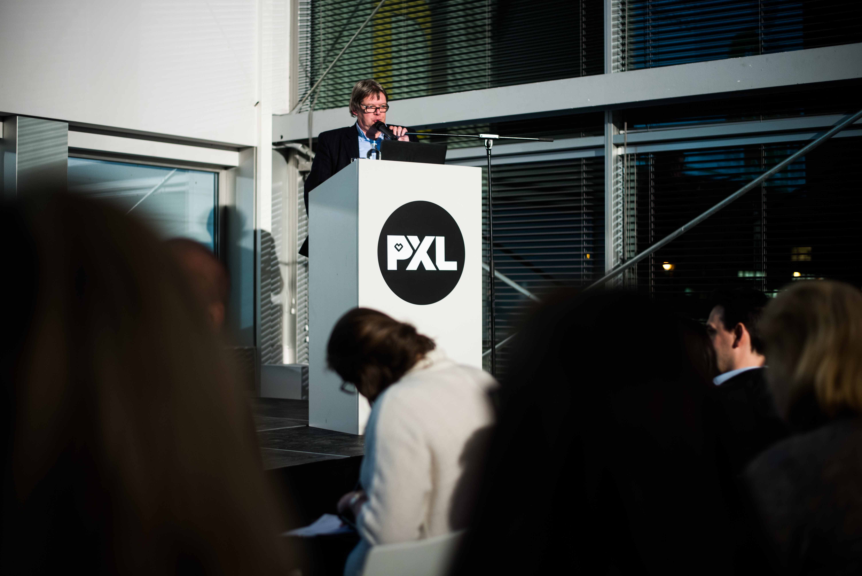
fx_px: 1198
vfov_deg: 27.0
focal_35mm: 50
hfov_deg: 39.6
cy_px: 288
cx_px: 431
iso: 400
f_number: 1.8
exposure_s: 1/80
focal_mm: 50
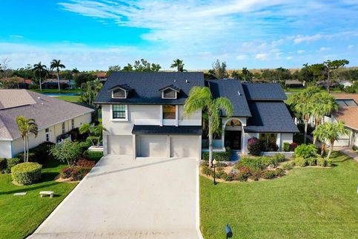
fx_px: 288
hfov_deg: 63.6
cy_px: 121
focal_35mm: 29
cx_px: 173
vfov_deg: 45.0
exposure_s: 1/400
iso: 100
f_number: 5.6
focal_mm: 10.26
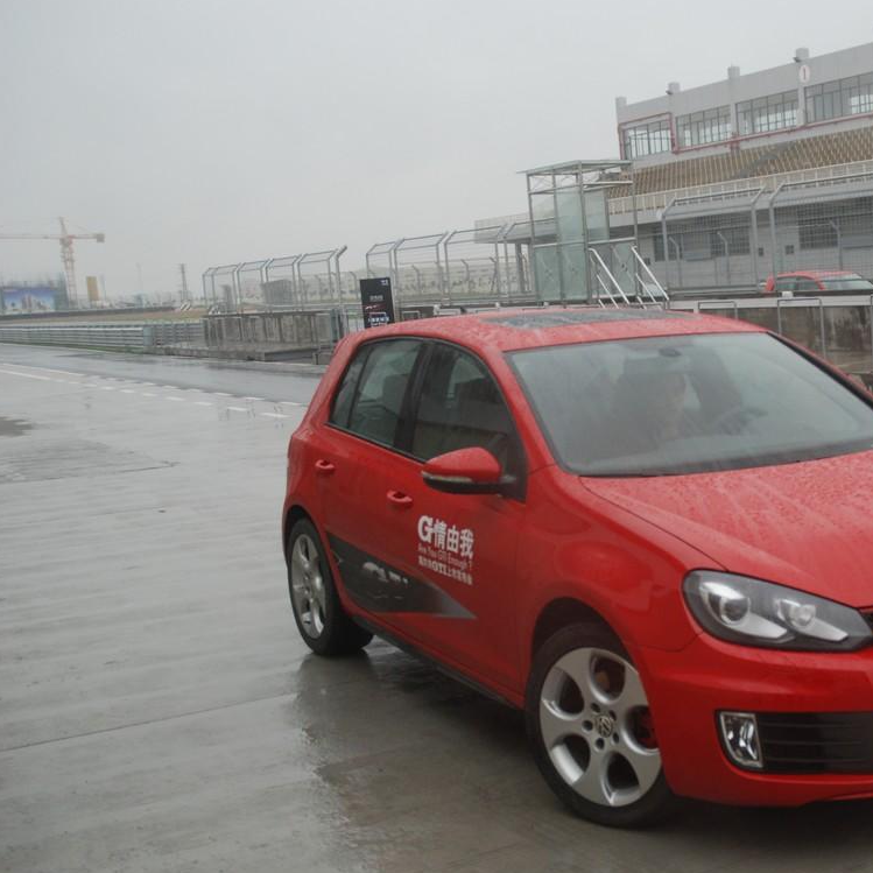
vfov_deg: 35.3
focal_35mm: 48
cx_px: 740
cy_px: 472
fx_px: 1370
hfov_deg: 33.9
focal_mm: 22
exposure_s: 1/400
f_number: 3.8
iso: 400
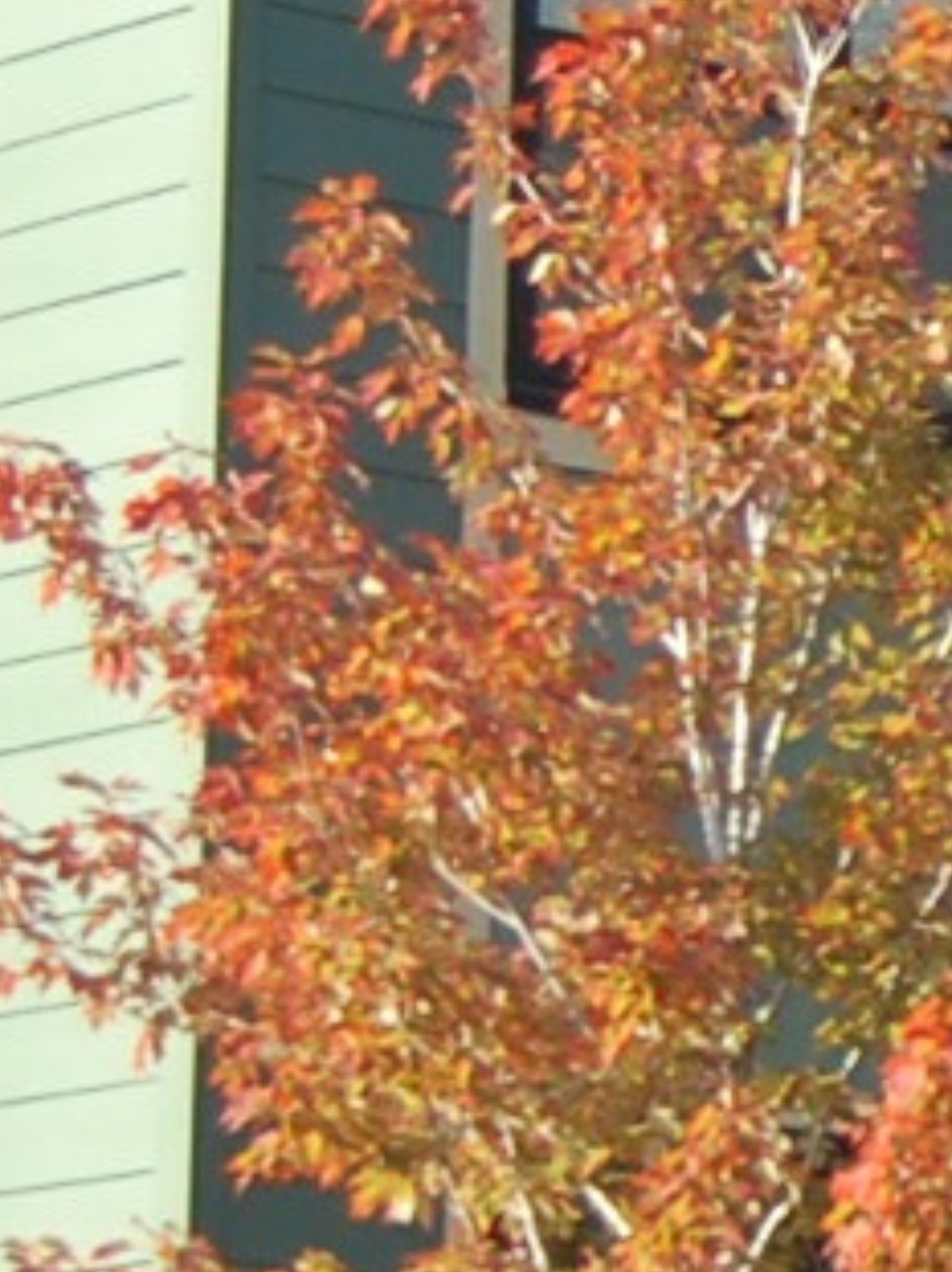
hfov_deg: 5.8
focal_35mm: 251
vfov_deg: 7.9
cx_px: 1941
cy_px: 998
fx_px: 9210
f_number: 4
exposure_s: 1/320
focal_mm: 24
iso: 400
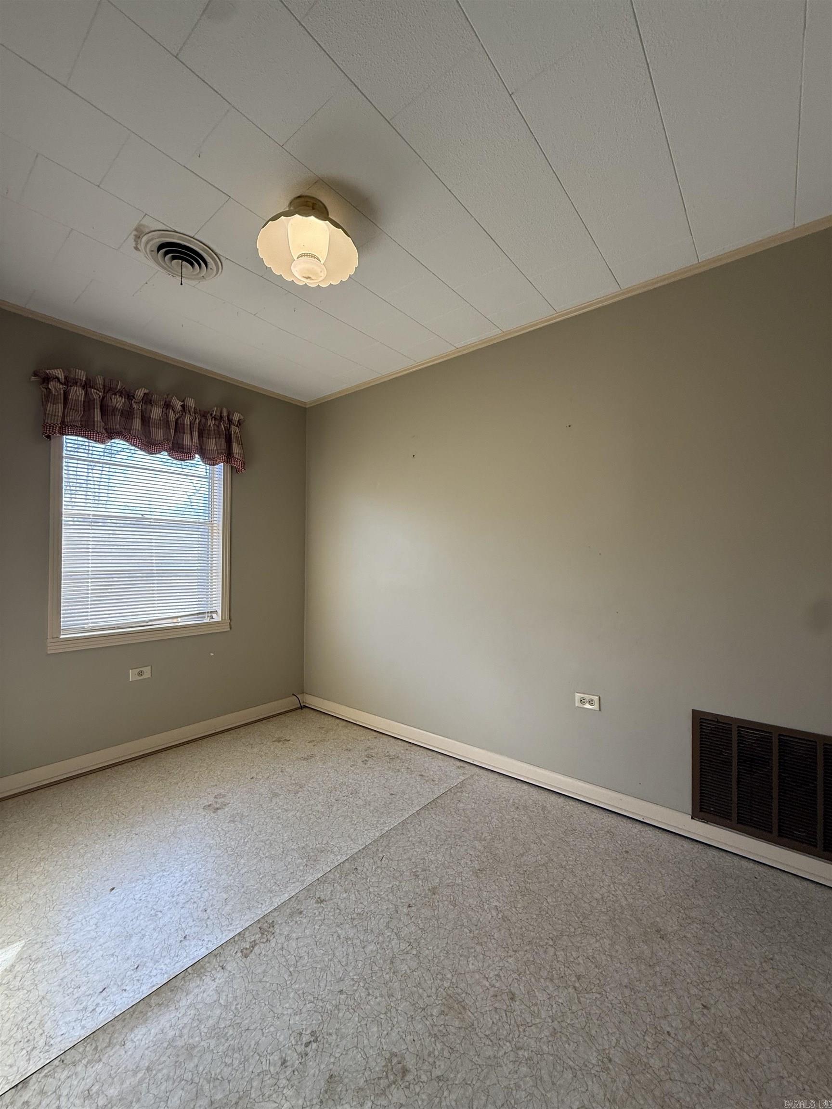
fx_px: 449
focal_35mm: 14
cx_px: 416
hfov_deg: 85.7
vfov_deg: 102.1
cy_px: 554
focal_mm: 2.22
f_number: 2.2
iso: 160
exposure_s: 1/99
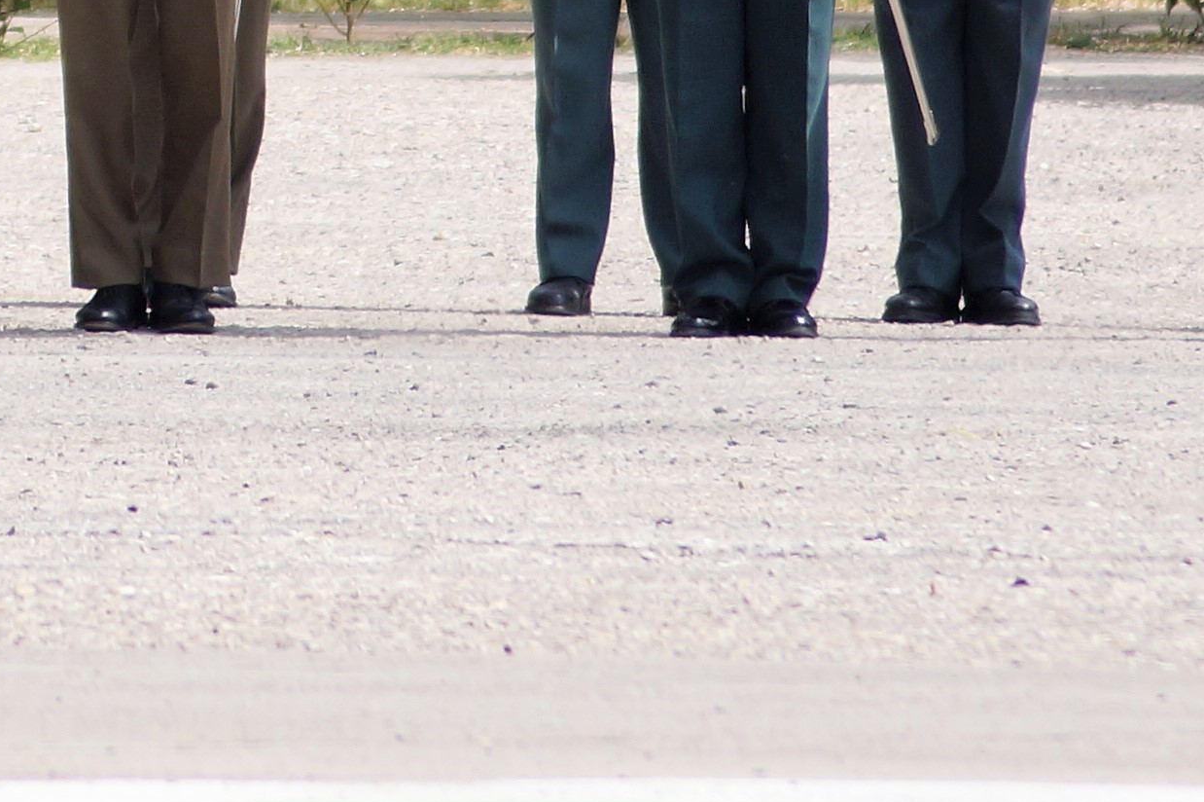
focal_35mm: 1322
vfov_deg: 1.0
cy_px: -556
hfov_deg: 1.6
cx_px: -359
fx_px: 44188
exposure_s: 1/400
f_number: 6.3
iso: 100
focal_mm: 200
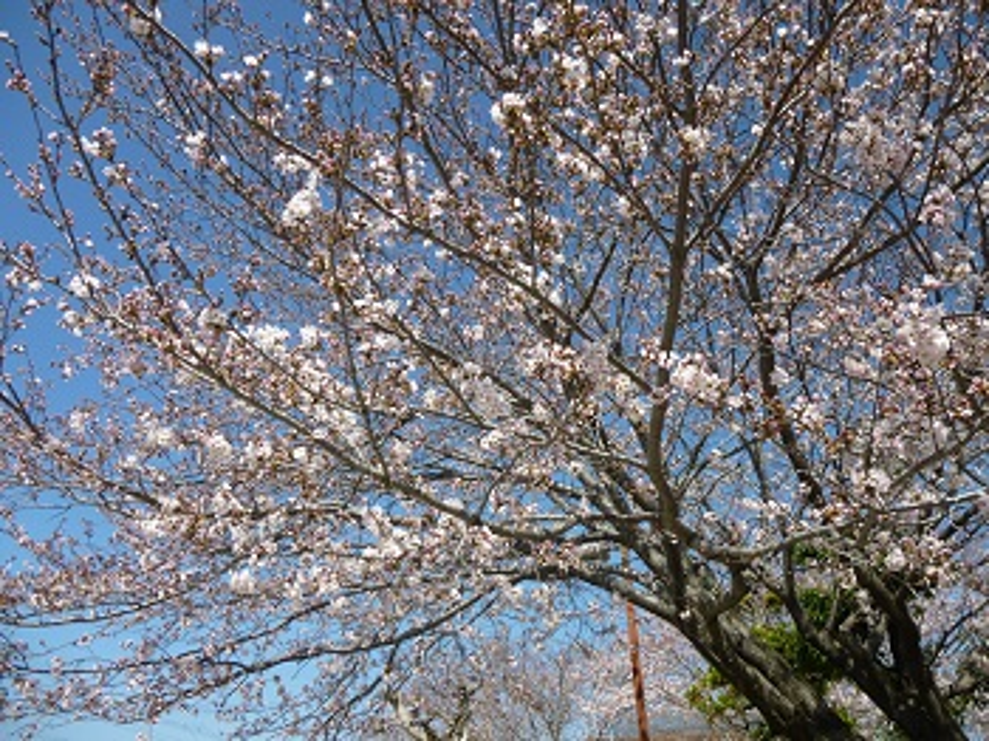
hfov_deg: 69.4
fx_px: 714
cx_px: 494
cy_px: 370
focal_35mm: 25
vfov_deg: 54.8
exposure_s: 1/800
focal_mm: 4.5
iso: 100
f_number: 3.1
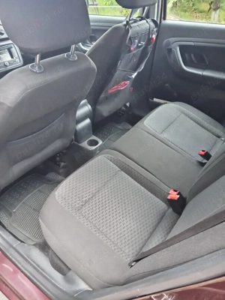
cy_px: 150
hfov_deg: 51.4
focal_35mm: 27
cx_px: 112
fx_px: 234
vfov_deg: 65.3
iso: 2804
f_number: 1.8
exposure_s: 1/33.3
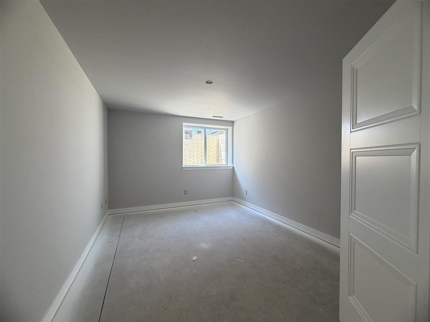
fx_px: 174
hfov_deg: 102.1
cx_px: 215
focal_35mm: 14
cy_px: 161
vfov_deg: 85.6
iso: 160
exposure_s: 1/60
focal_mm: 2.22
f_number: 2.2
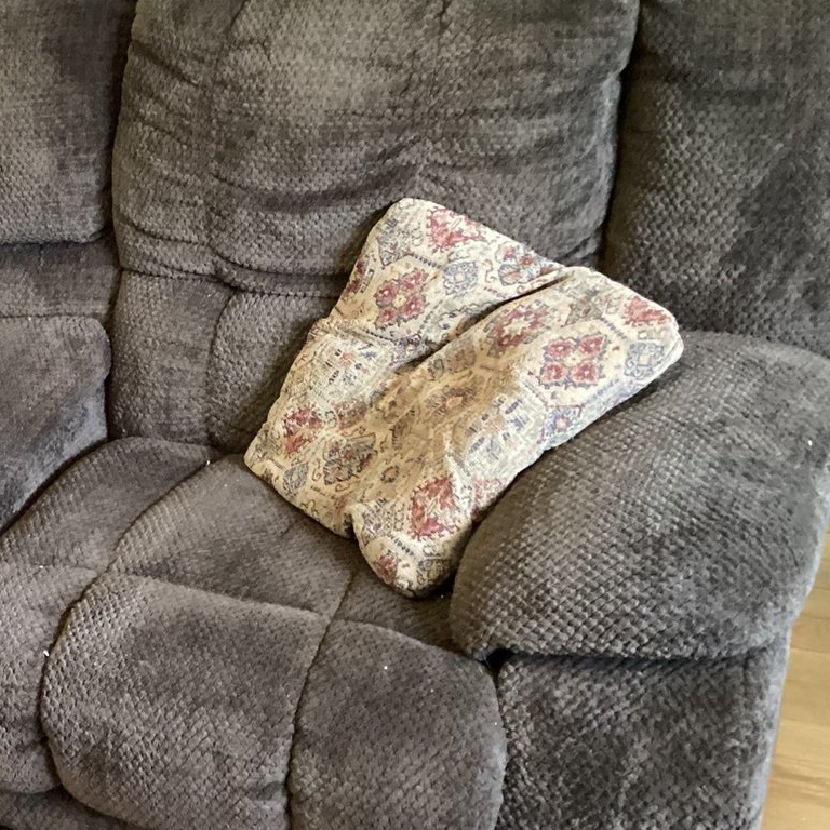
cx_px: 106
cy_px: 471
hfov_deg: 30.4
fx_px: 1465
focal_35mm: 54
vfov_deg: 31.6
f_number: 2.4
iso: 640
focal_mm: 3.3
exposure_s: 1/25
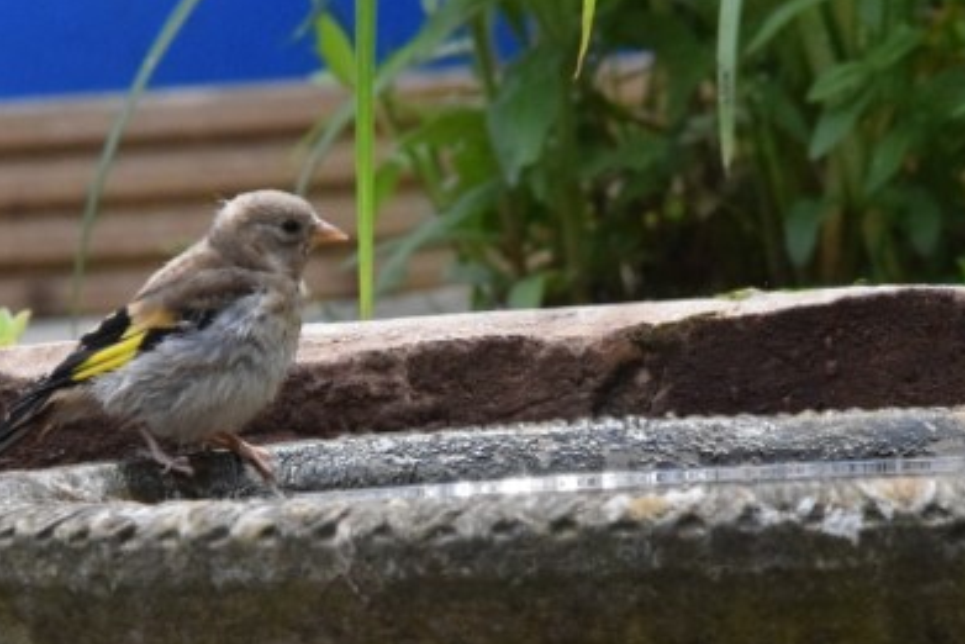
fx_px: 37003
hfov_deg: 1.5
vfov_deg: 1.0
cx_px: 242
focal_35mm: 1380
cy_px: 341
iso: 6400
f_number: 18
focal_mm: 500
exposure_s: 1/1250
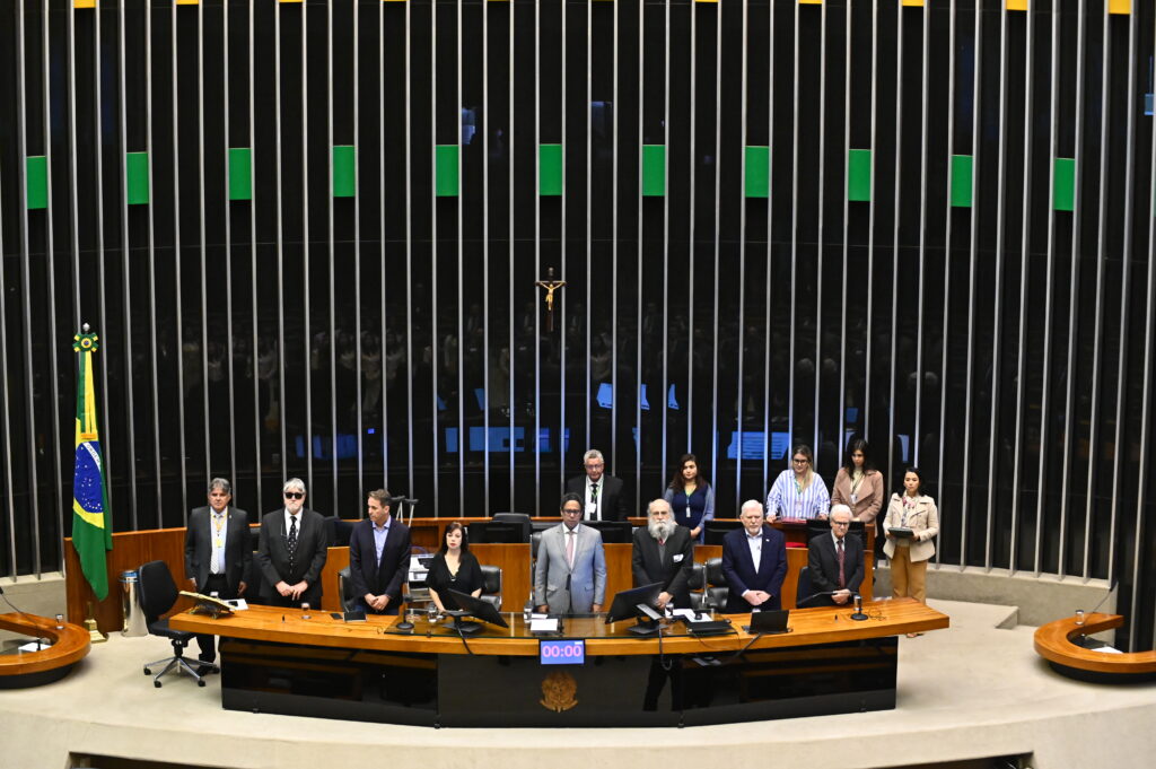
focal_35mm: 70
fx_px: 2246
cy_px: 384
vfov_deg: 19.4
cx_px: 578
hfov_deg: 28.9
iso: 5000
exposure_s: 1/160
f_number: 4
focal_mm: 70
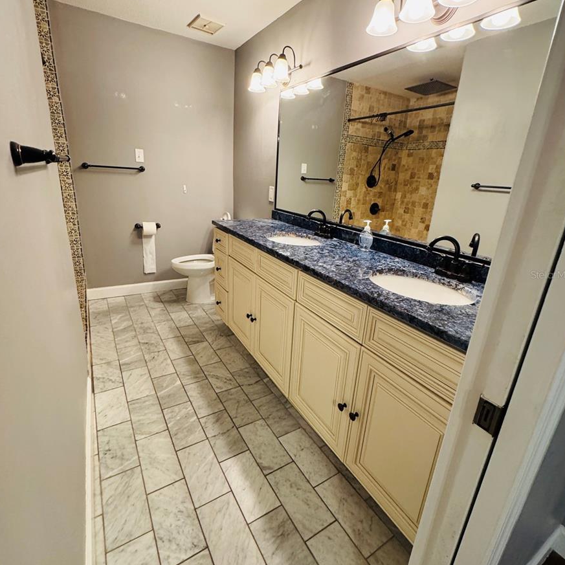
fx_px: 314
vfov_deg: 83.9
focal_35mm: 17
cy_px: 274
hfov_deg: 84.0
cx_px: 285
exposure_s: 1/60
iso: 400
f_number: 2.2
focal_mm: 2.22
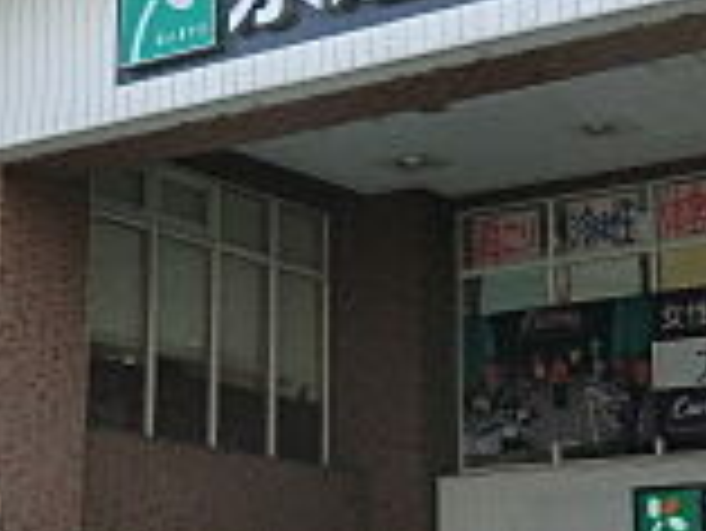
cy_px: 274
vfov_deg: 15.1
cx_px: 139
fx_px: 2000
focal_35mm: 98
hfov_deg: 19.8
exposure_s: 1/400
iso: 80
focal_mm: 4.3
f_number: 3.2
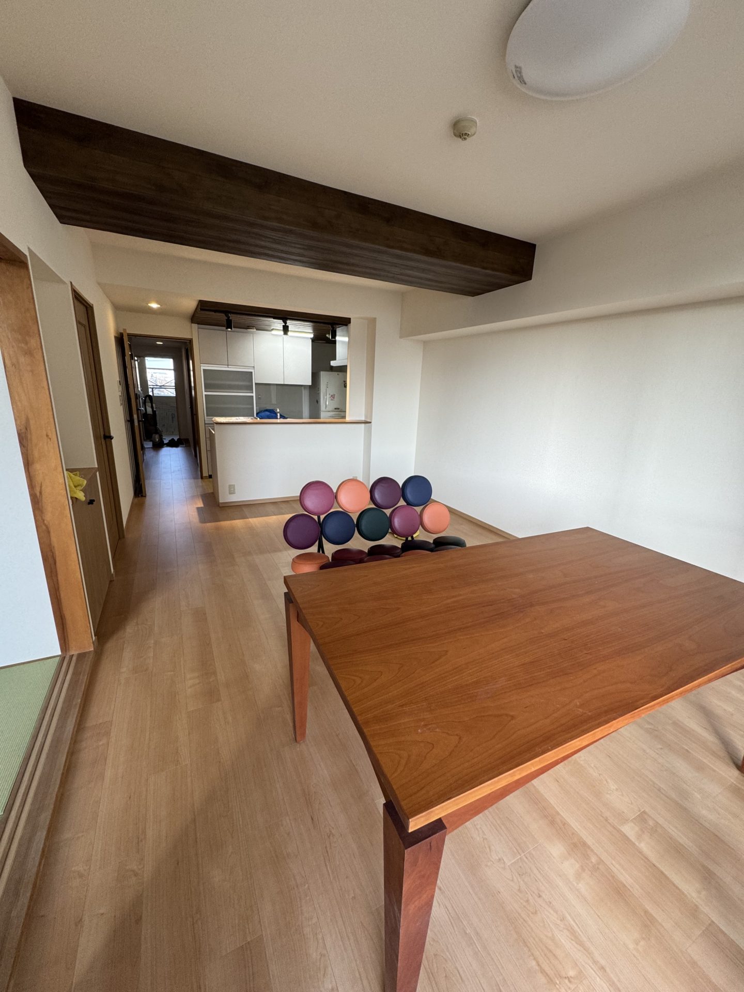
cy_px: 496
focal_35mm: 14
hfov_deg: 85.7
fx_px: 401
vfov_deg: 102.1
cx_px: 372
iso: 125
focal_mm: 2.22
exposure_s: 1/99
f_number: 2.2
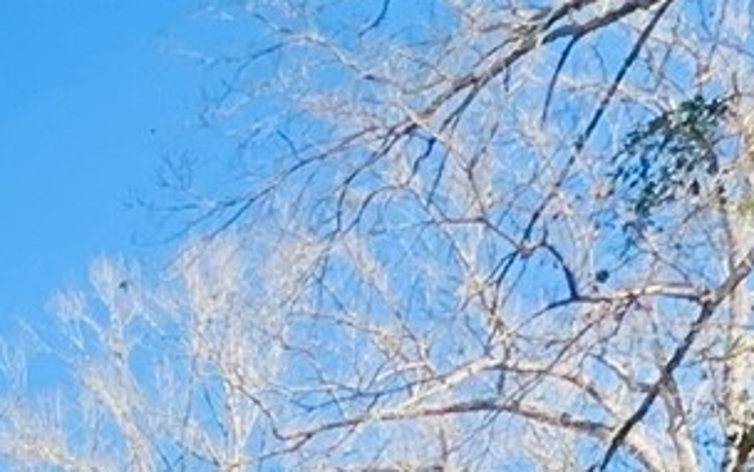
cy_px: 1520
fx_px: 2055
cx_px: -538
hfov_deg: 17.5
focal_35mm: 100
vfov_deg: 9.5
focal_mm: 2.22
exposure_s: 1/1335
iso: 40
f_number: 2.2
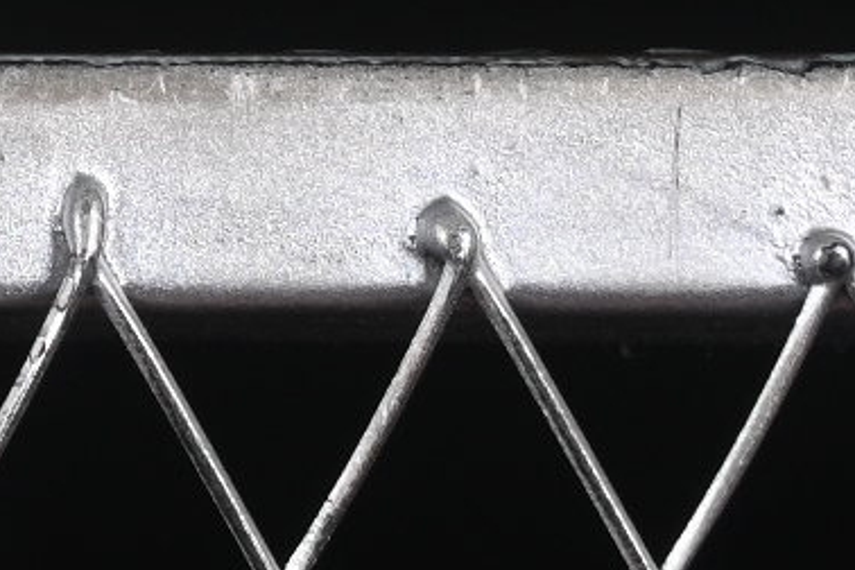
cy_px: -1185
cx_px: -1889
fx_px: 13109
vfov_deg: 2.5
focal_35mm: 552
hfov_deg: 3.6
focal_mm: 50
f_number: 8
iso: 160
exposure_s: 1/80
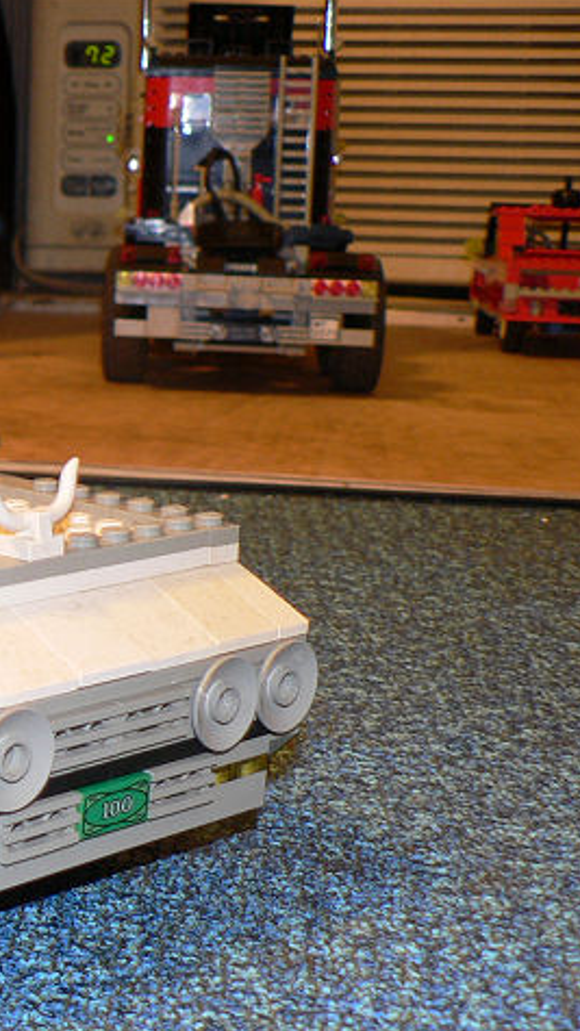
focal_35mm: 66
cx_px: -280
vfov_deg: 31.8
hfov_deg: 16.7
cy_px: 590
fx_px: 1805
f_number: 2.8
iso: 100
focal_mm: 6
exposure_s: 1/8
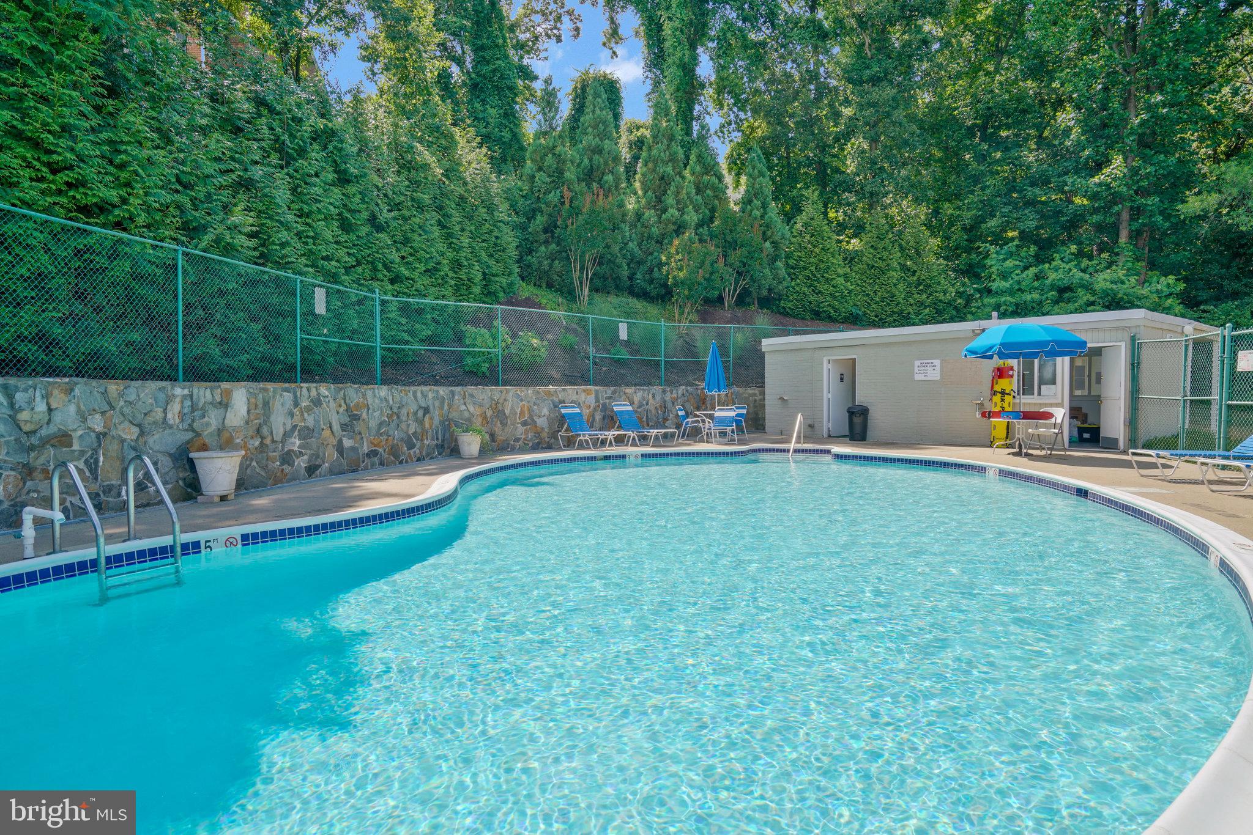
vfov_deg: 61.9
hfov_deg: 84.0
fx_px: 696
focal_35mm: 20
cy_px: 418
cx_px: 626
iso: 400
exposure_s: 1/320
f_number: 8
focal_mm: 20
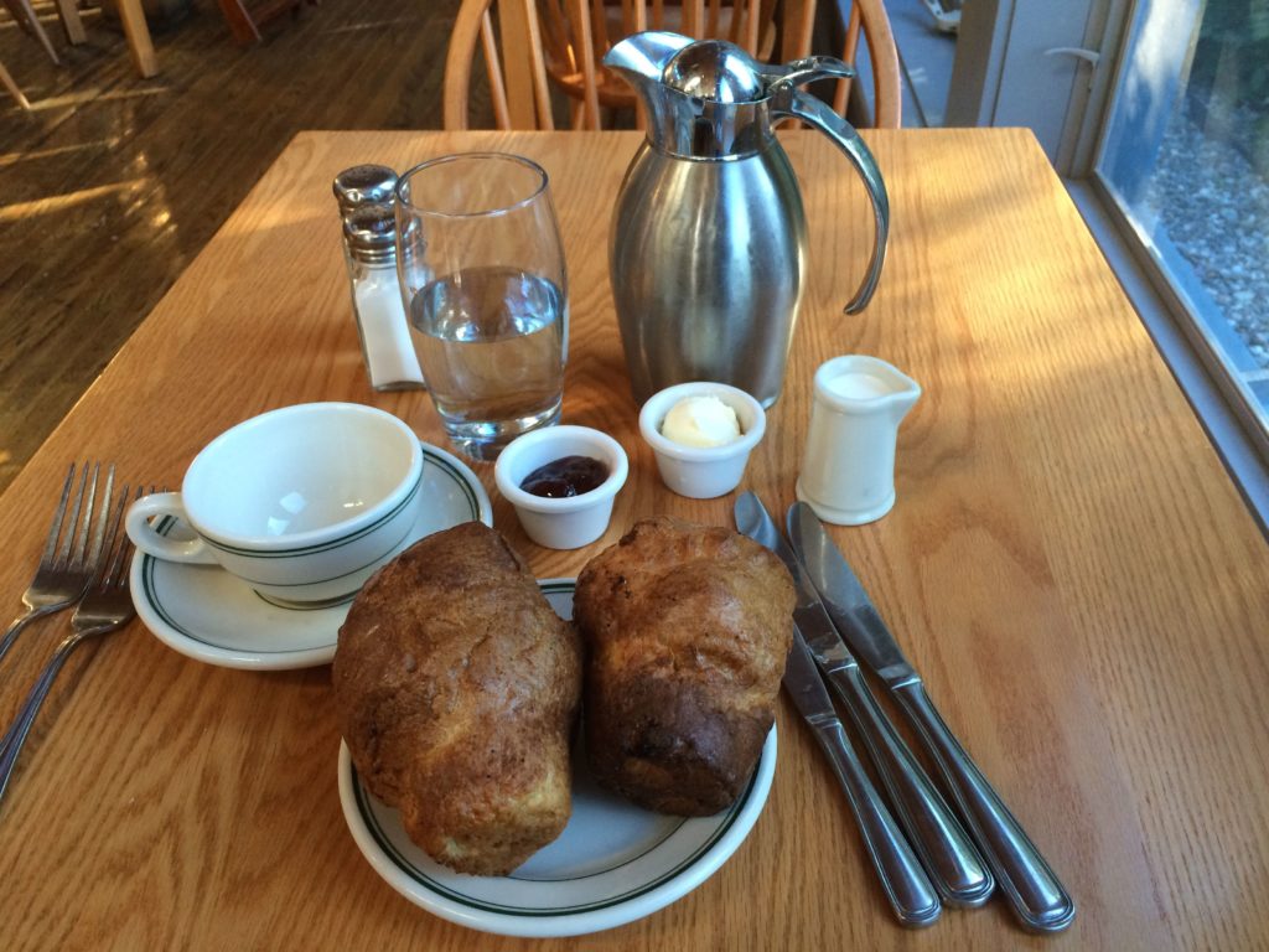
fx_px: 1063
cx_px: 634
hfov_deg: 61.7
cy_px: 476
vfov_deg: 48.2
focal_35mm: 29
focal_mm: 4.15
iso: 50
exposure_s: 1/30
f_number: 2.2
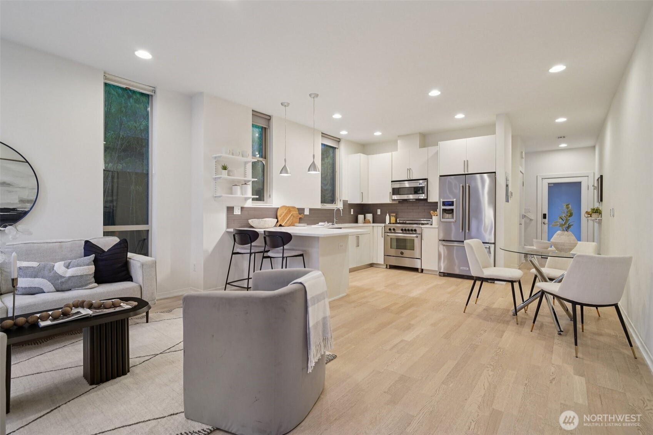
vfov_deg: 73.7
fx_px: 290
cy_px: 218
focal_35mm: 16
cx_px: 326
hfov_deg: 96.7
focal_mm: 16
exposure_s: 1/25
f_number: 8
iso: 1600
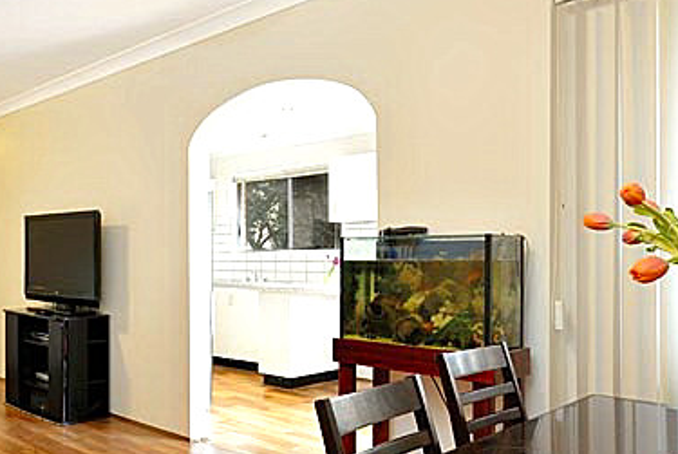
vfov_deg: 41.1
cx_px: 121
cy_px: 270
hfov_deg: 54.1
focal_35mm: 32
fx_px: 603
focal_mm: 10
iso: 100
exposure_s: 1.6
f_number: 7.1
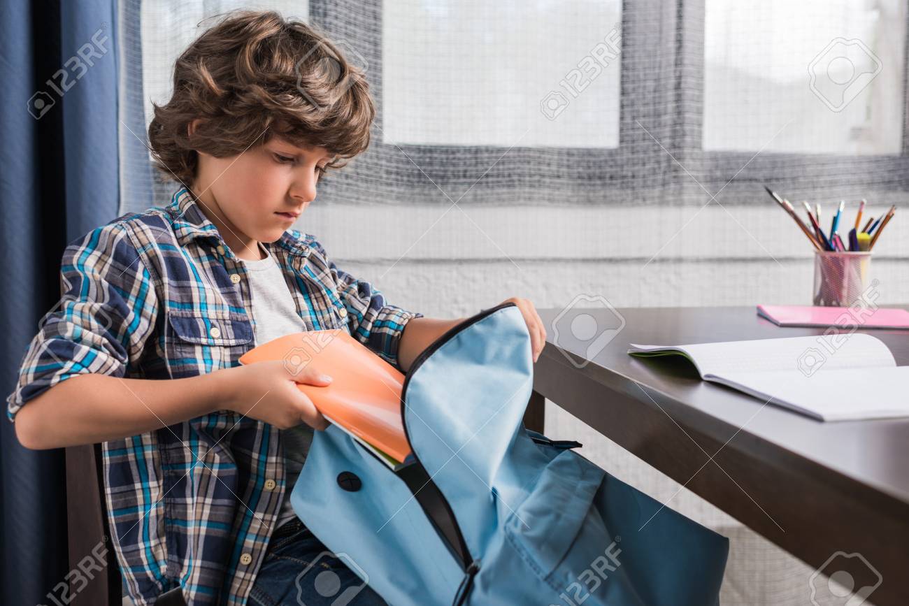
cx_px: 454
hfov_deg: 54.4
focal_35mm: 35
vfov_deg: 37.9
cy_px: 303
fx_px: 884
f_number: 3.5
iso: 160
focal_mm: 35
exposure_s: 1/125
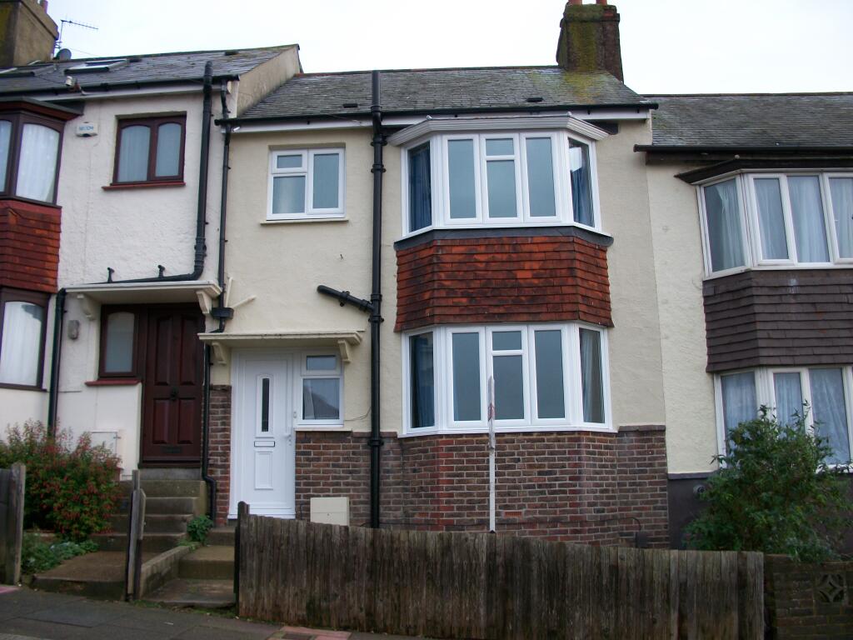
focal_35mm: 35
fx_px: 862
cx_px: 426
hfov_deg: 52.6
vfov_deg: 40.7
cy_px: 320
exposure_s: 1/30
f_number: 3.1
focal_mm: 6.3
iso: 80
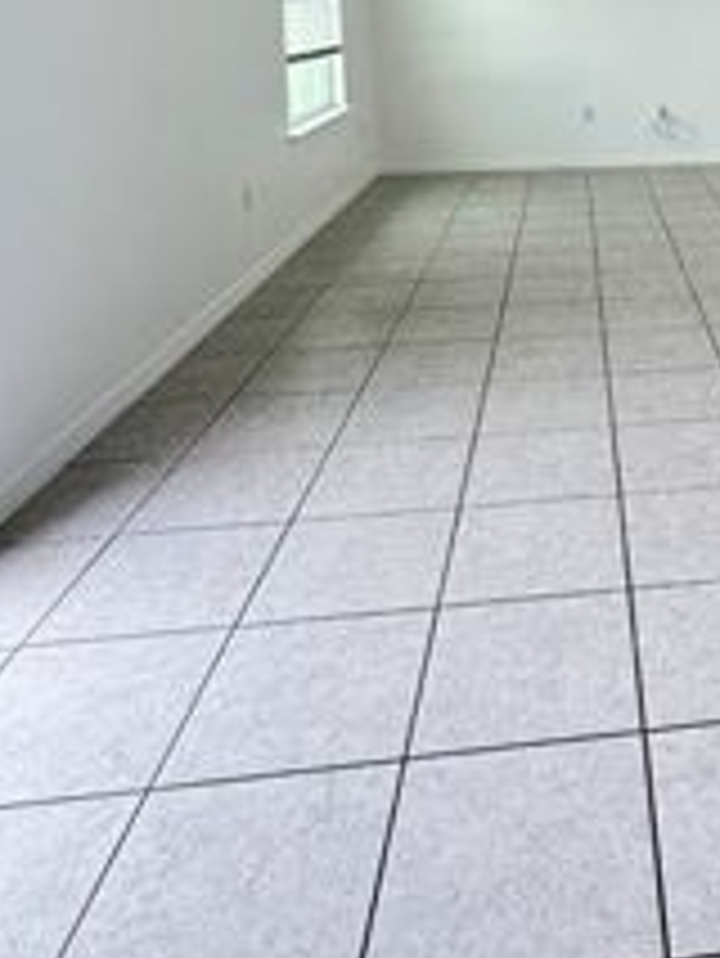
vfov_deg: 46.8
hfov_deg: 36.9
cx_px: 704
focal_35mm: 35
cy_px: 76
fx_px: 970
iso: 125
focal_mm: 2.22
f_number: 2.2
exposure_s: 1/99
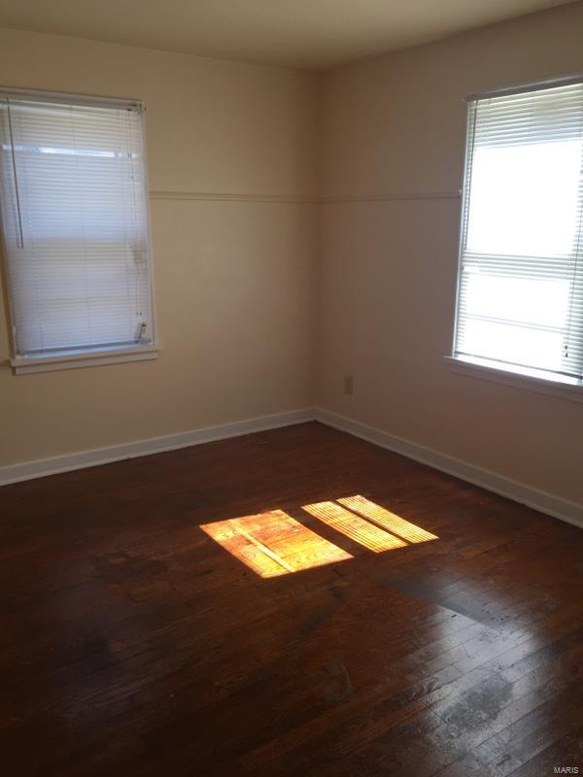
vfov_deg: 61.7
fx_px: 651
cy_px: 388
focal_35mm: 29
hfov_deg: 48.2
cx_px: 292
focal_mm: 4.15
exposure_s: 1/120
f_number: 2.2
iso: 40
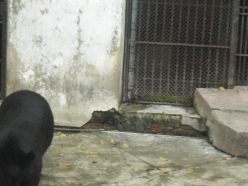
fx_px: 1583
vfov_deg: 6.7
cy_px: 178
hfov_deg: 8.9
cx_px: 51
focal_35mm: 221
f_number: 5.8
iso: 200
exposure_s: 1/30
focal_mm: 19.6
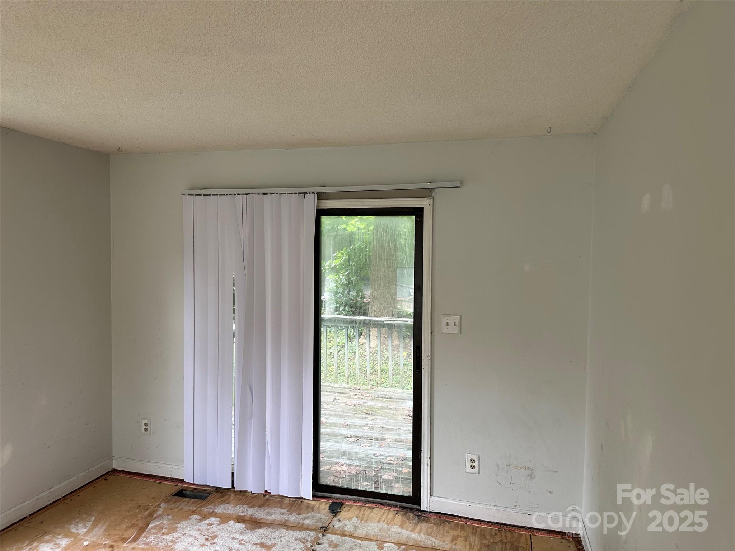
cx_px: 368
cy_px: 276
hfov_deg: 71.6
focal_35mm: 24
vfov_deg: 56.8
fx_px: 510
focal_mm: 6.86
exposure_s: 1/121
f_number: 1.78
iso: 125
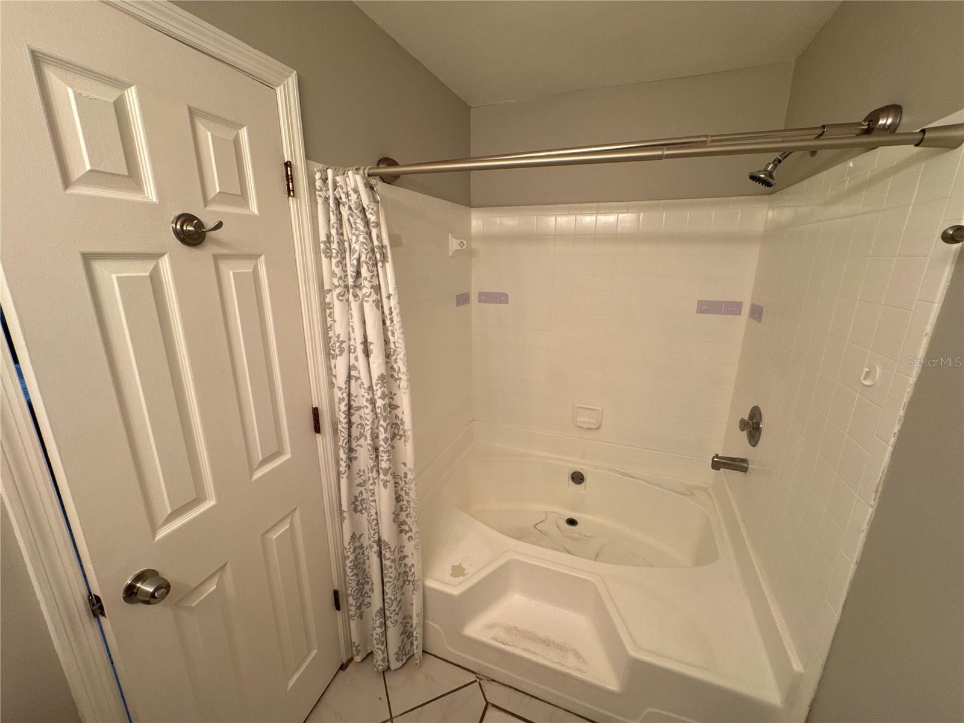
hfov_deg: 102.1
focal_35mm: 14
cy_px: 362
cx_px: 482
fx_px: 390
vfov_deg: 85.7
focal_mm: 2.22
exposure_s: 1/120
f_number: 2.2
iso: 160
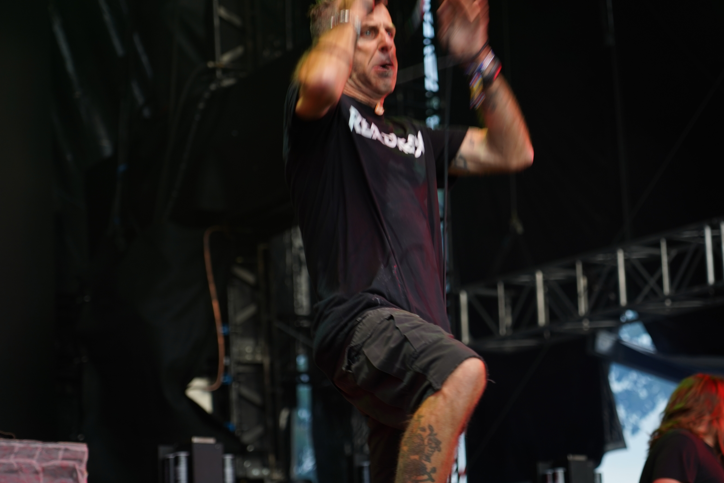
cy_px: 212
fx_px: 2474
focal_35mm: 123
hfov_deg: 16.6
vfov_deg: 11.1
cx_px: 393
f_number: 4
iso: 250
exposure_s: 1/125
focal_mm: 105
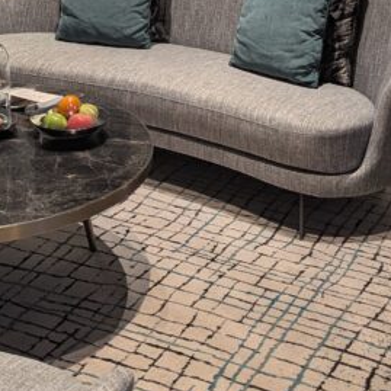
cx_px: 113
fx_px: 1035
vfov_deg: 19.6
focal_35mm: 81
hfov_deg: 21.3
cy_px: -121
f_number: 1.85
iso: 266
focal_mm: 6.81
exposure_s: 1/100
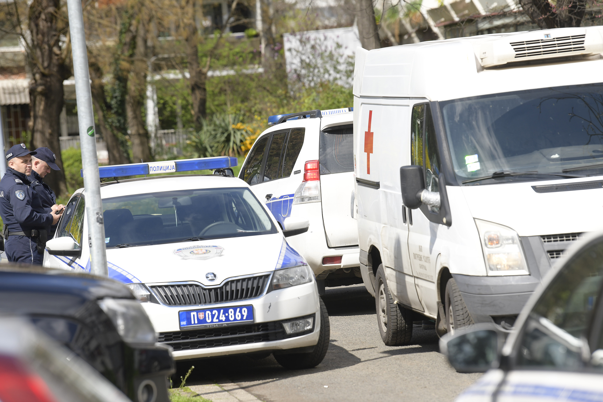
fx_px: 3099
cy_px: 201
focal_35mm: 185
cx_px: 302
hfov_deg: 11.1
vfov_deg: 7.4
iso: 400
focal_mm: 185
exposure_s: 1/2000
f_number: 5
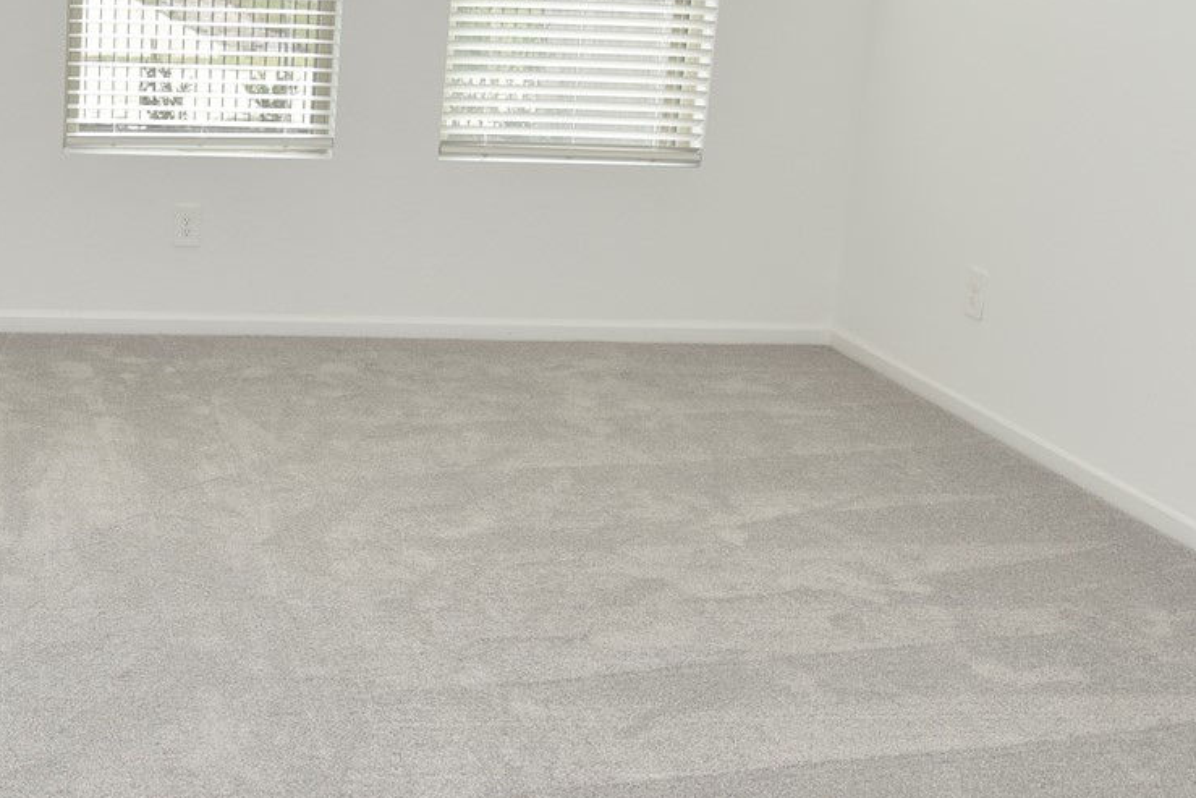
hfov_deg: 38.6
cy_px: 206
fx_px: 1562
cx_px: 92
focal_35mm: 47
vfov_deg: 28.3
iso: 100
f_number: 4.5
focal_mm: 16
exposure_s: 1/80
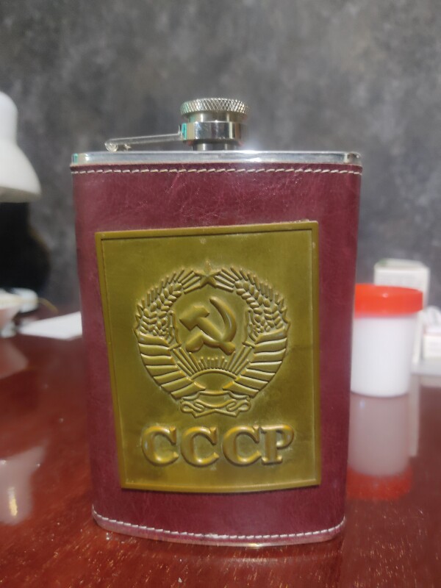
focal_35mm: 26
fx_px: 442
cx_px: 220
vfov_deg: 67.3
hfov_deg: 53.1
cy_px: 294
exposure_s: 1/17
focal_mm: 4.74
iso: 2156
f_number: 1.79
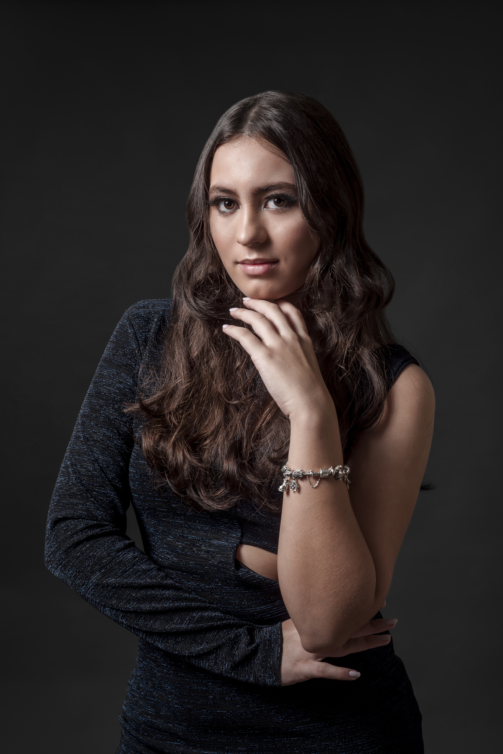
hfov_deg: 27.0
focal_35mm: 50
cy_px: 377
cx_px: 252
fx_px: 1047
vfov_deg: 39.6
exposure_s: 1/200
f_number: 8
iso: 100
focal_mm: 50
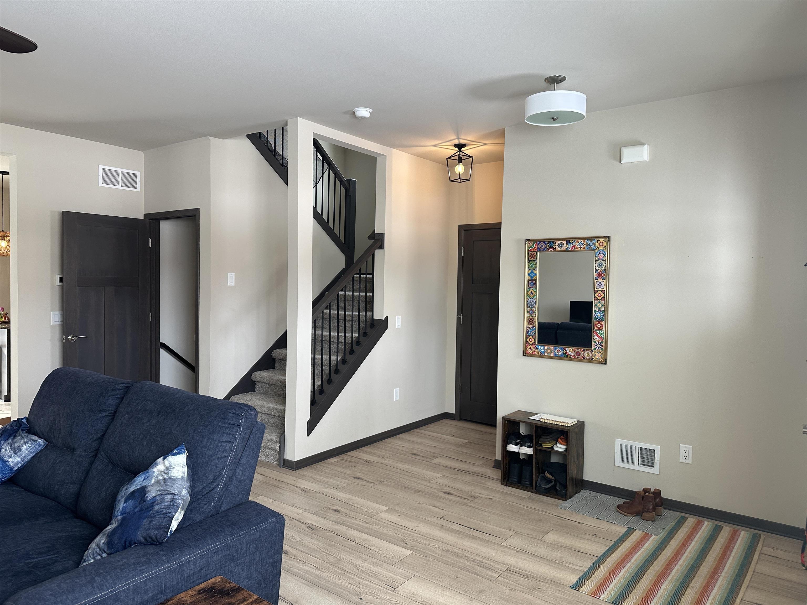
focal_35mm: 24
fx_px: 560
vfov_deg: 56.8
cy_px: 302
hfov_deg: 71.6
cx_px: 404
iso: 160
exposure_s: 1/120
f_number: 1.78
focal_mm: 6.86
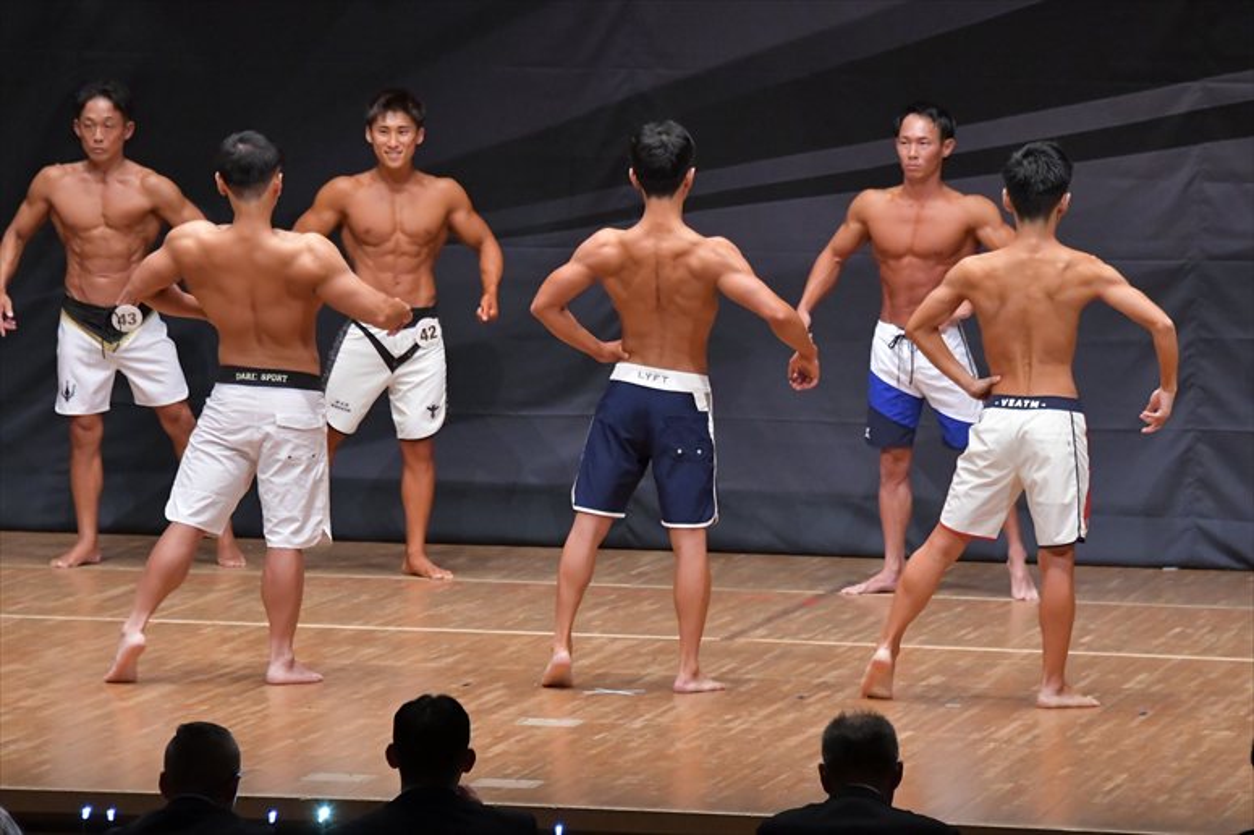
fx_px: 7834
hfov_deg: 9.2
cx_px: 627
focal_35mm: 225
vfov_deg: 6.1
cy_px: 418
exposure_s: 1/400
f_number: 5.6
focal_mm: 150
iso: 6400
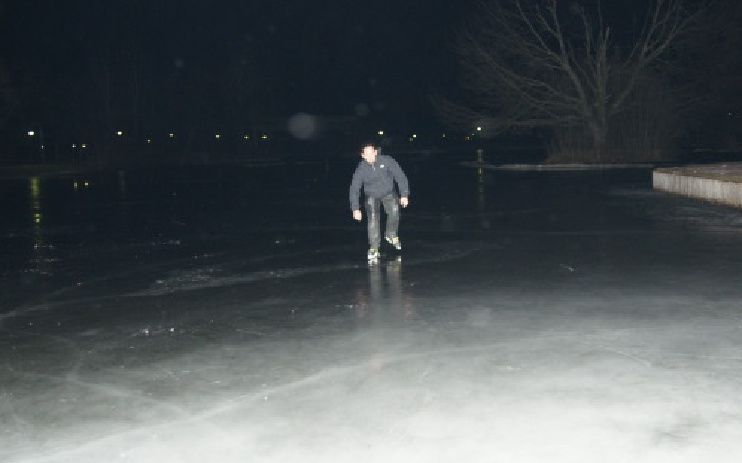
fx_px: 869
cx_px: 371
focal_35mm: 43
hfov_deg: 46.2
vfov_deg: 29.8
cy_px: 224
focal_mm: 28
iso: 800
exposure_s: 1/80
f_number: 2.8
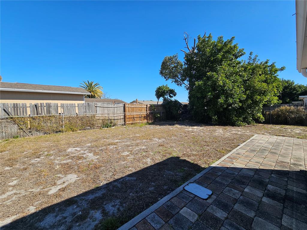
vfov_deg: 89.9
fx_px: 115
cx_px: 154
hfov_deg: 106.2
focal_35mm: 13
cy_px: 115
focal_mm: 2.2
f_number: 2.2
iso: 50
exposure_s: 1/1824
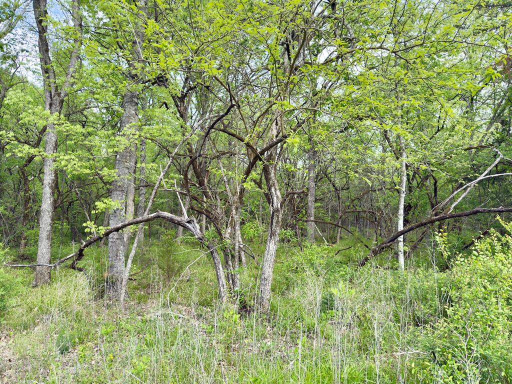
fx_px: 355
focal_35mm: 24
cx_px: 256
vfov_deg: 56.8
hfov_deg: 71.6
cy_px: 192
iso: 100
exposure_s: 1/1205
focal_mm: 6.76
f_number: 1.78
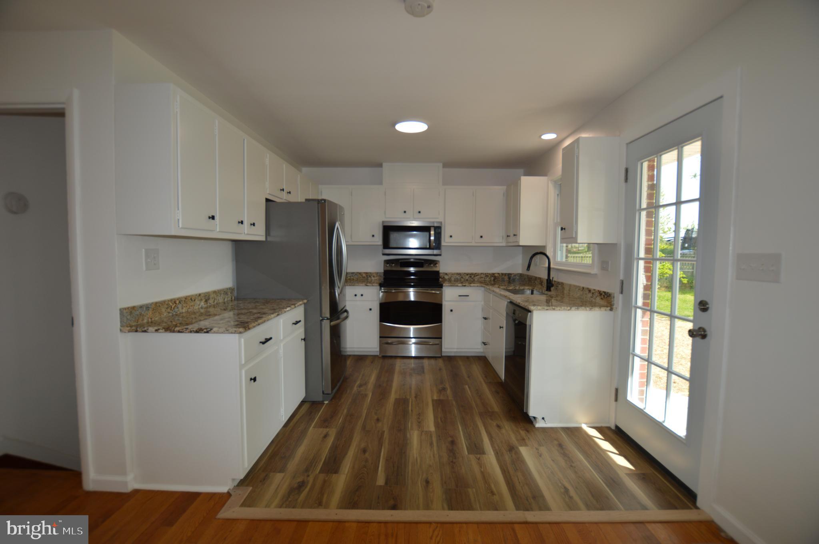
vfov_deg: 77.2
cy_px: 272
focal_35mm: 15
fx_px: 341
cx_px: 410
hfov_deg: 100.4
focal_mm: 10
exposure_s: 1/160
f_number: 4
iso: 100
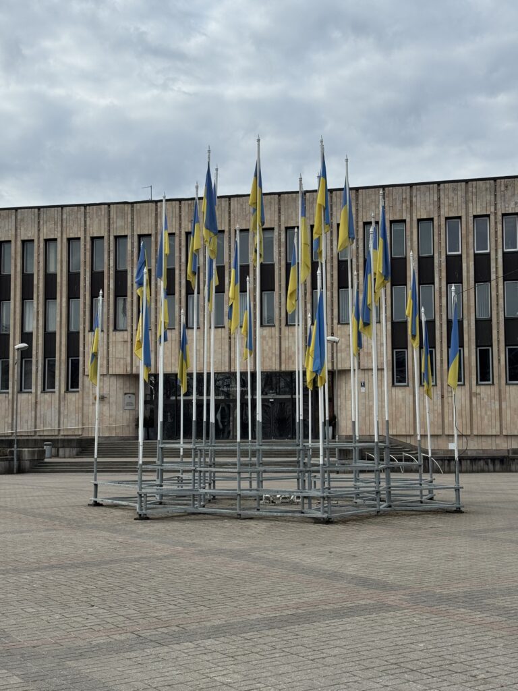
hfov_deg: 30.3
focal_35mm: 48
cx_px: 259
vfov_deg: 39.7
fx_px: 958
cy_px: 346
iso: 64
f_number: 1.78
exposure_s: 1/3817
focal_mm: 6.76
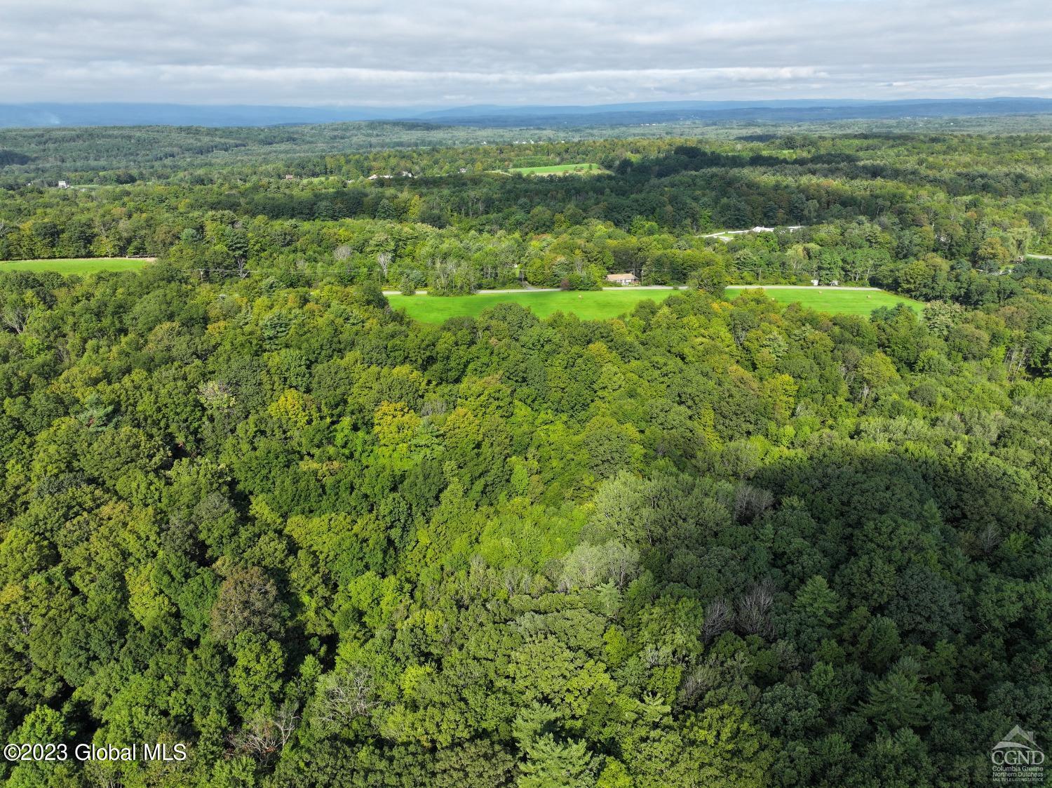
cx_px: 526
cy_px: 394
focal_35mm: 24
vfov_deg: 56.8
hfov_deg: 71.6
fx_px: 729
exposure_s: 1/1000
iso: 100
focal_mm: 12.29
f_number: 2.8
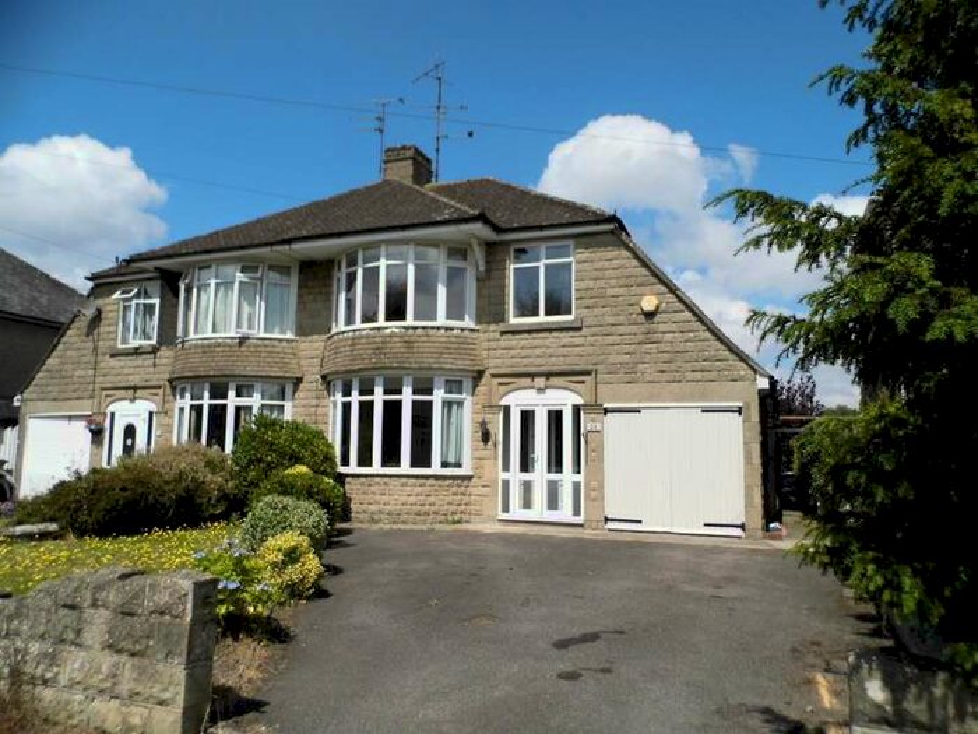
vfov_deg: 54.9
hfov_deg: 69.4
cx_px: 489
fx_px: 706
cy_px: 367
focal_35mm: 25
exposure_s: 1/320
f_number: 8.9
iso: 100
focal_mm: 4.5
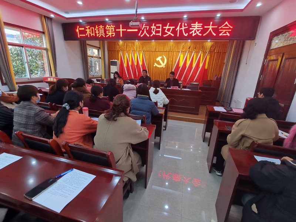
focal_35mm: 17
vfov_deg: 74.7
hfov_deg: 91.0
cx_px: 148
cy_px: 111
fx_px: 145
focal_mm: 2.2
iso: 125
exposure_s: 1/50
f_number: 2.2
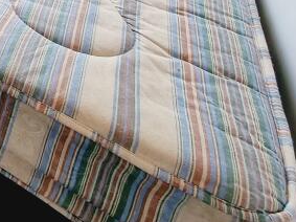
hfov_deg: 23.1
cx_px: -225
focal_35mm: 47
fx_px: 402
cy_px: -170
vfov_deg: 21.4
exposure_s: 1/50
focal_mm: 2.2
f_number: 2.2
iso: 50
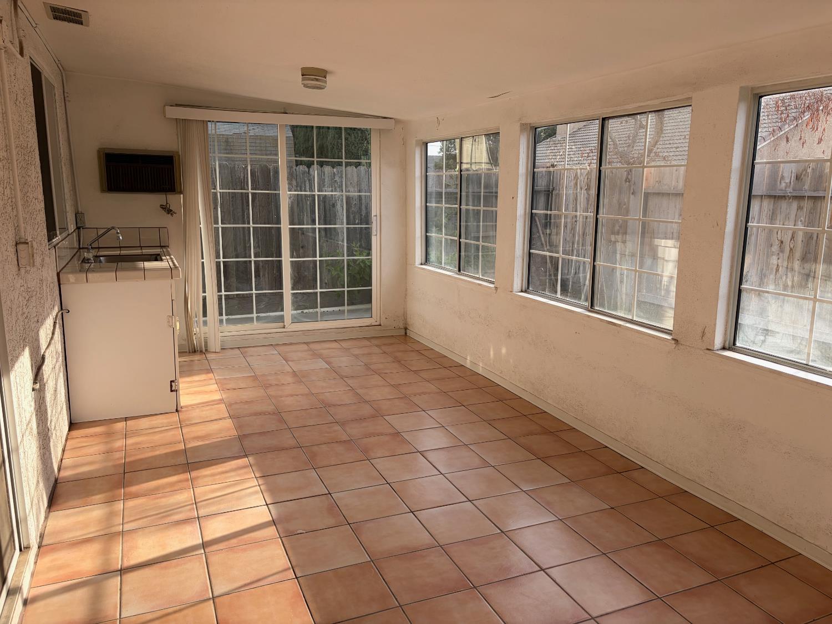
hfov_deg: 67.3
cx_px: 416
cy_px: 312
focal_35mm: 26
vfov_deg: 53.1
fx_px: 625
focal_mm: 5.96
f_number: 1.6
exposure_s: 1/773
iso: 50
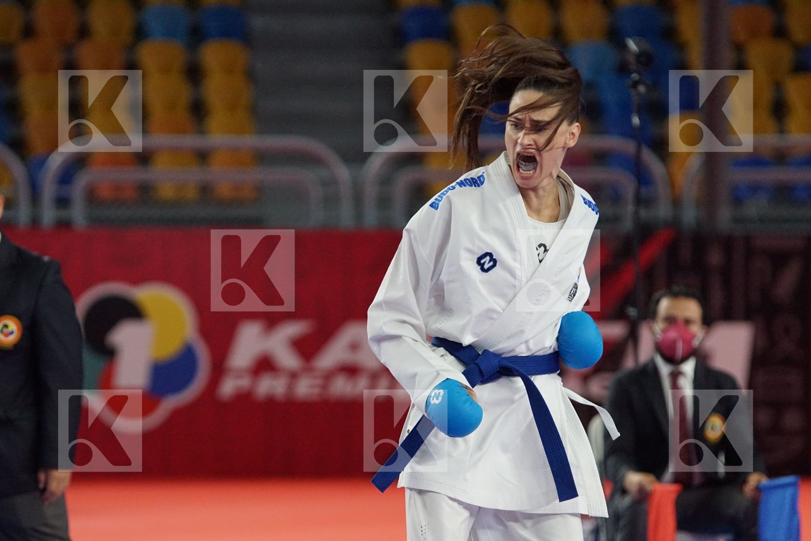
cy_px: 270
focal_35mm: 225
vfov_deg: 6.1
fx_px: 5068
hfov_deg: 9.1
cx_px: 406
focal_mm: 150
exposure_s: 1/2000
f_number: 2.8
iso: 3200
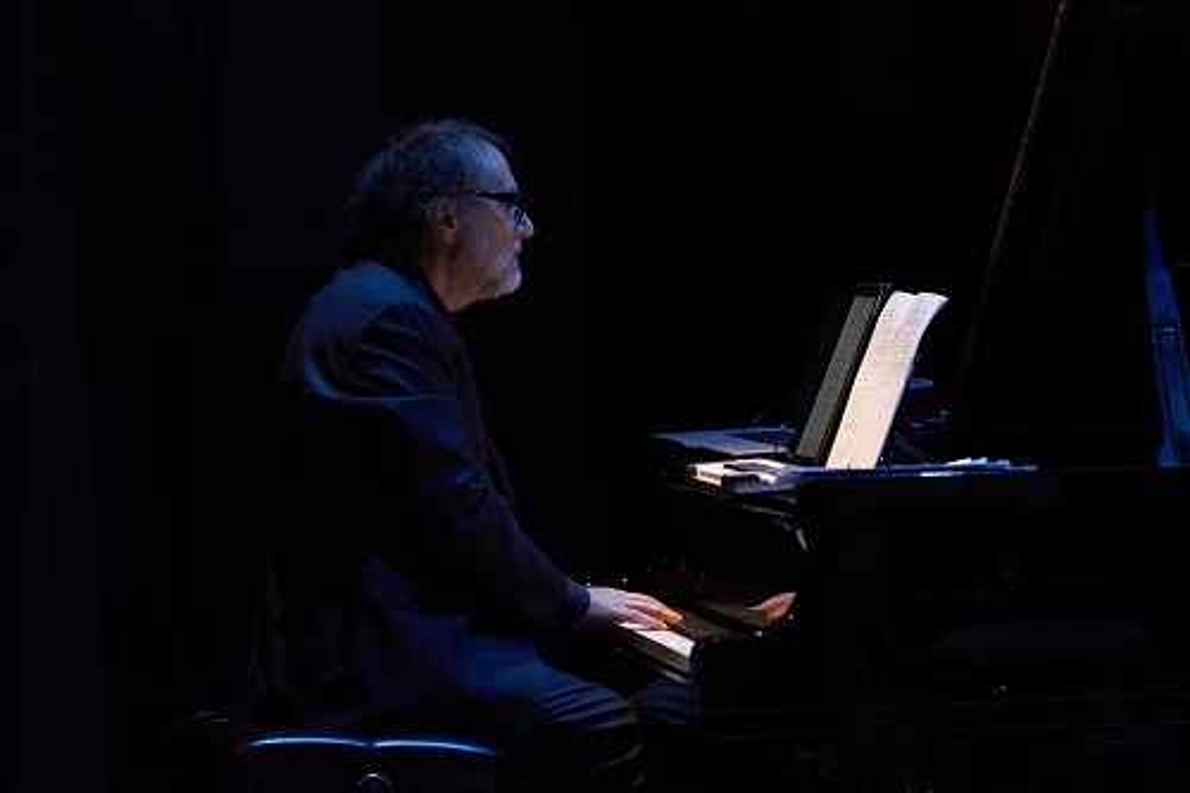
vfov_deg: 6.9
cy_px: 396
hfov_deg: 10.3
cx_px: 595
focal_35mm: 200
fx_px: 6609
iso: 4000
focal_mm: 200
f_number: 2.8
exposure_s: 1/200
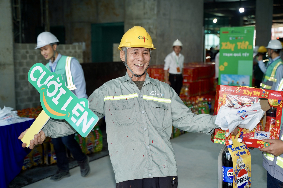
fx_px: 401
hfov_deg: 38.9
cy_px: 94
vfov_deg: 26.5
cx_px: 142
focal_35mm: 51
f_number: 3.2
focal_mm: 51
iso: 320
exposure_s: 1/160
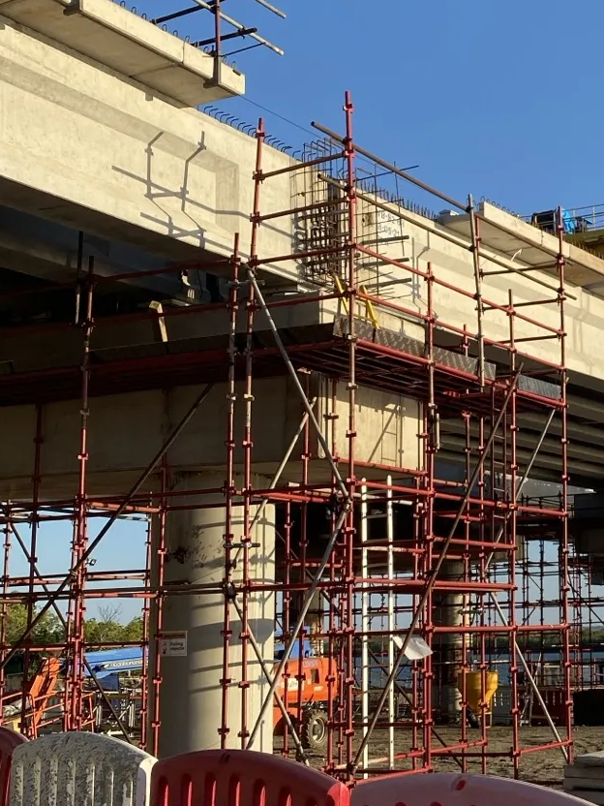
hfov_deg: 23.2
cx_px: 633
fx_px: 1396
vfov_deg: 32.2
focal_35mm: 60
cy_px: 433
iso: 32
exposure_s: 1/1678
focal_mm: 4.25
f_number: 1.8
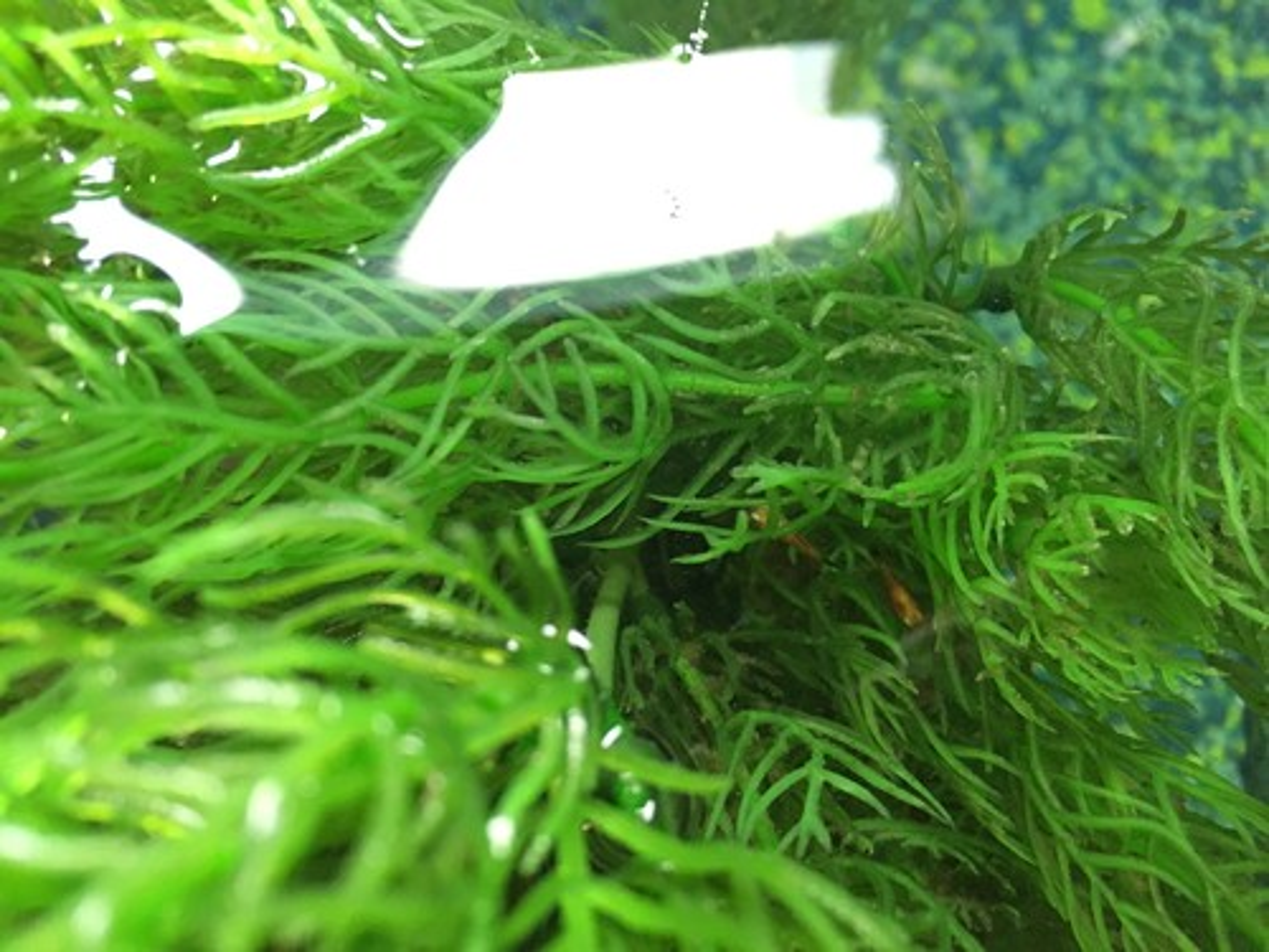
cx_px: 634
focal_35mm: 29
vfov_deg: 48.2
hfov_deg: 61.7
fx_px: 1063
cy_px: 476
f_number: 2.2
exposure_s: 1/25
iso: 200
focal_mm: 4.15
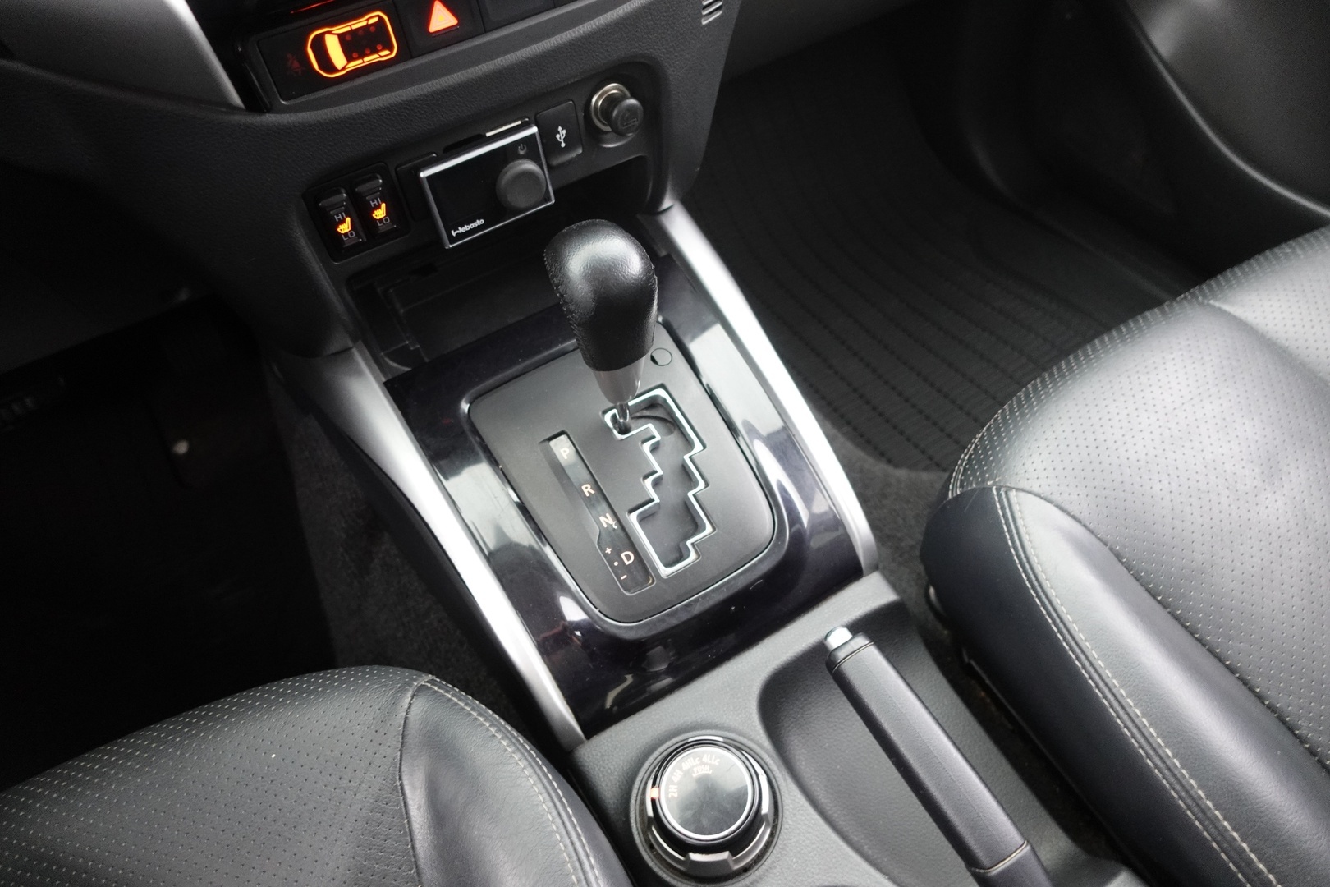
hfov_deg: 73.7
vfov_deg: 53.1
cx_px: 665
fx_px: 887
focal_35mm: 24
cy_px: 444
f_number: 1.8
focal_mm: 9.4
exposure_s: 1/8
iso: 1250
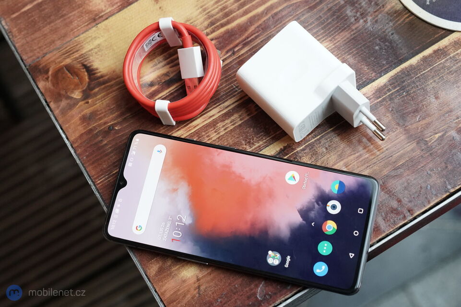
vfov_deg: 24.6
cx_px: 230
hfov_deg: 36.3
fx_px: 704
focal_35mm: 55
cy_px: 154
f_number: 5
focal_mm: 55
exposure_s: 1/200
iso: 5000
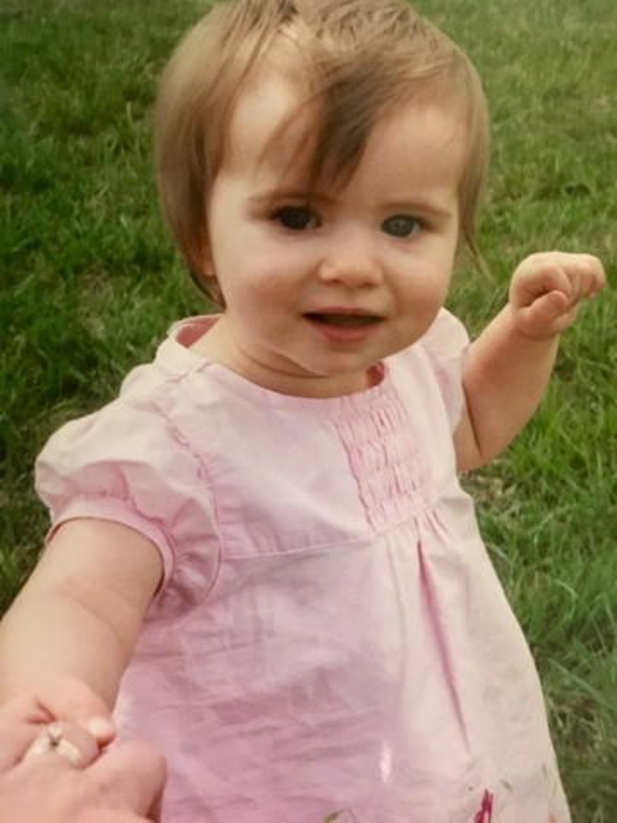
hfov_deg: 48.2
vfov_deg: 61.7
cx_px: 308
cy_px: 412
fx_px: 689
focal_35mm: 29
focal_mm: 4.15
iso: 500
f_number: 2.2
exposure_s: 1/15
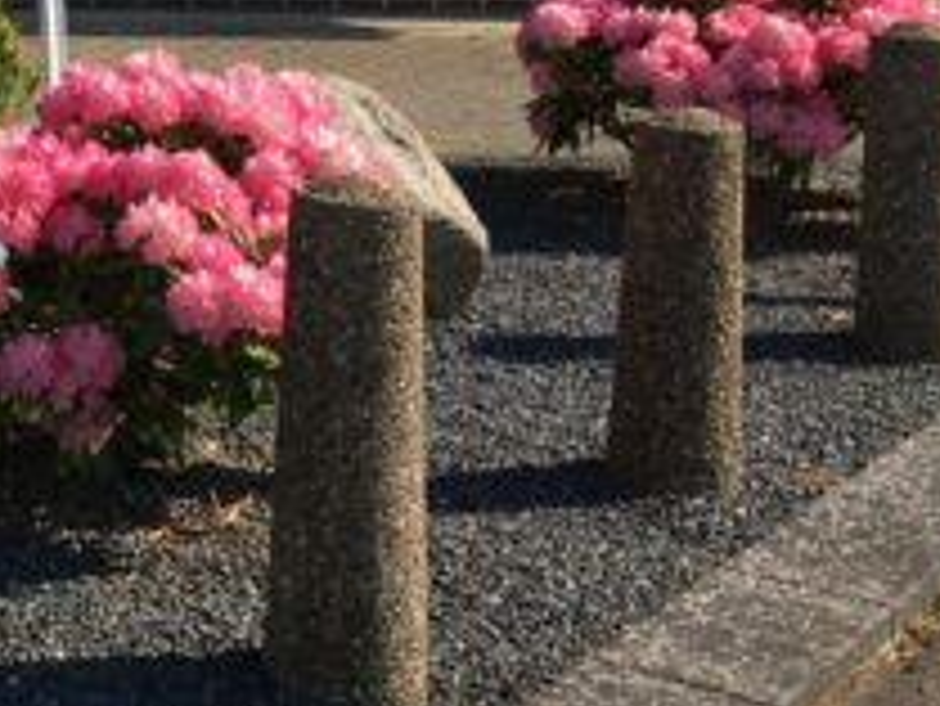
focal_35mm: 90
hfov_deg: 19.3
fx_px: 2445
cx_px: -423
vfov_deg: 15.9
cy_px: -103
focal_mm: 4.15
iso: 25
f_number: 2.2
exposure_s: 1/1054
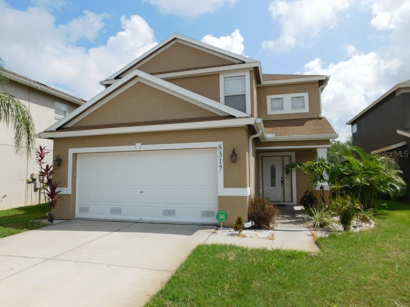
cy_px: 154
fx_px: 272
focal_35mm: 23
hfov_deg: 73.9
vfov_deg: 58.9
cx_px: 205
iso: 125
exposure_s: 1/640
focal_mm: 4
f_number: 6
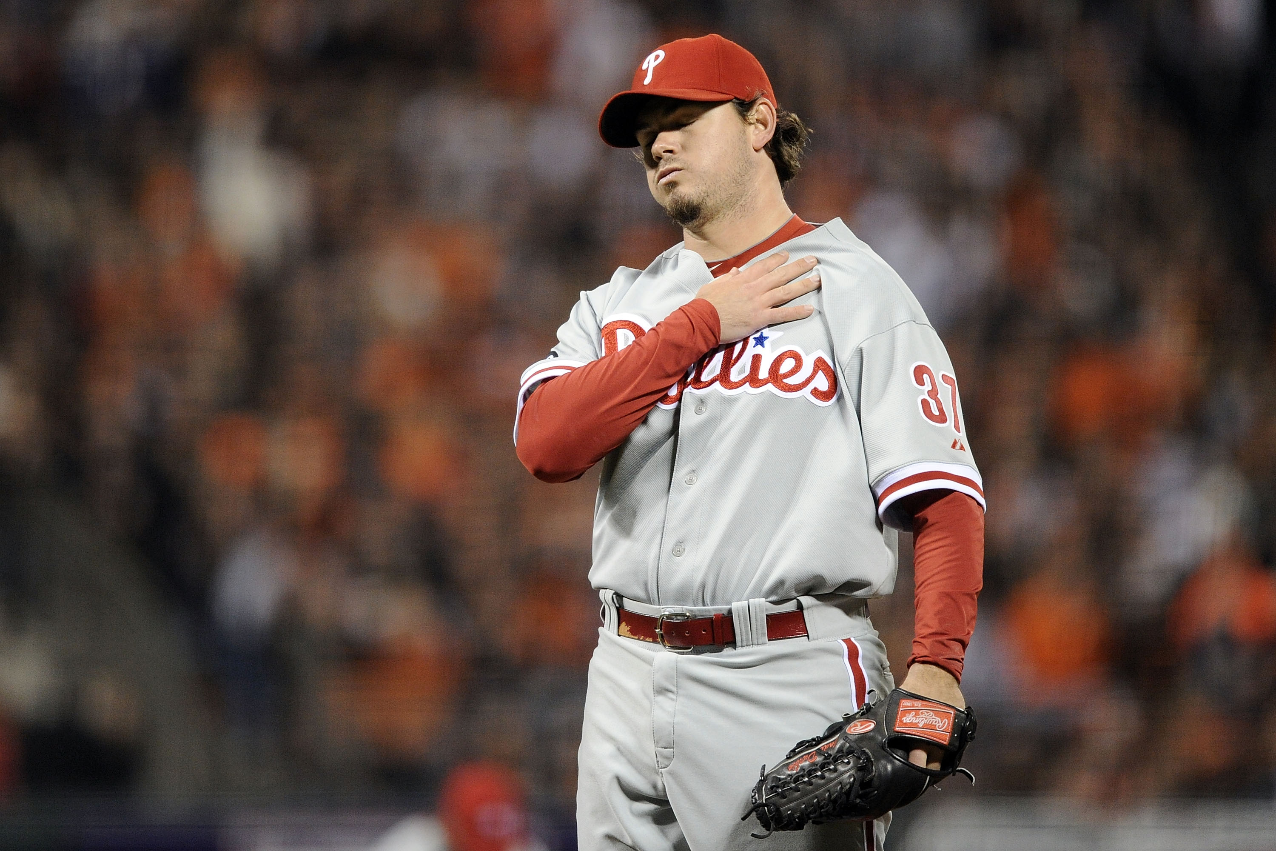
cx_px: 638
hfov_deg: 4.1
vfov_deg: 2.7
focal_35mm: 500
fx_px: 17721
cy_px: 426
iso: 4000
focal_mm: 500
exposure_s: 1/1000
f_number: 4
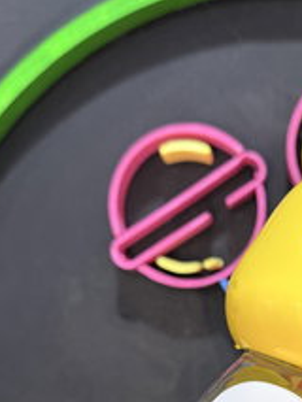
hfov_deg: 23.8
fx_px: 697
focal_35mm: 60
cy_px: 380
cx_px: 272
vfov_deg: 30.4
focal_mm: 6.76
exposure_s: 1/50
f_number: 1.78
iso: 125
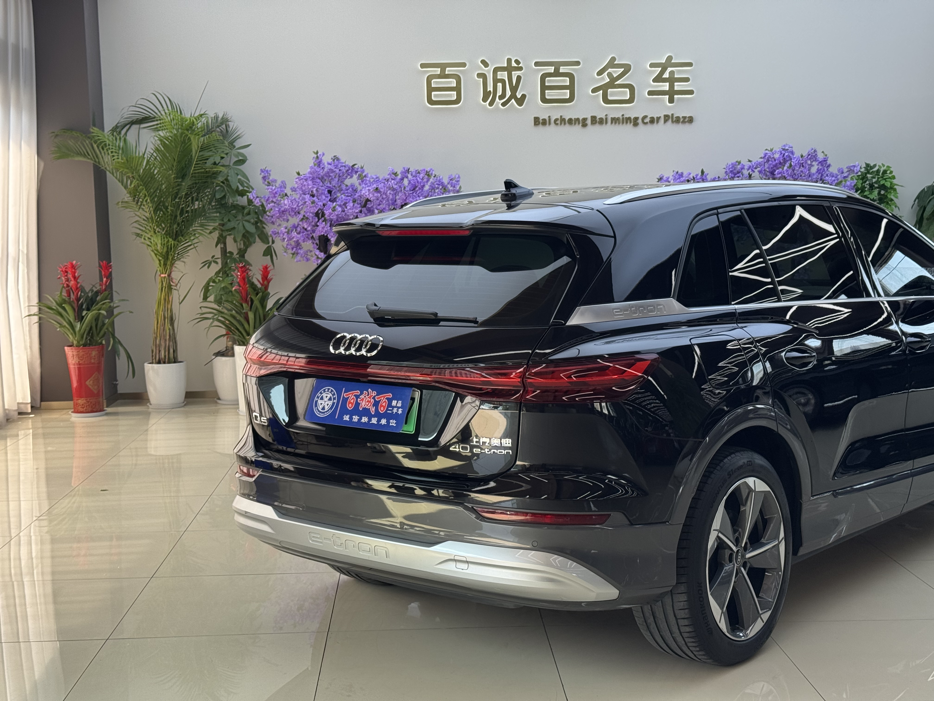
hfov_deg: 39.7
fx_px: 1295
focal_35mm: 48
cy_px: 350
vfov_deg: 30.3
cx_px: 467
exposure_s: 1/394
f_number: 1.78
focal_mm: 6.76
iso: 64
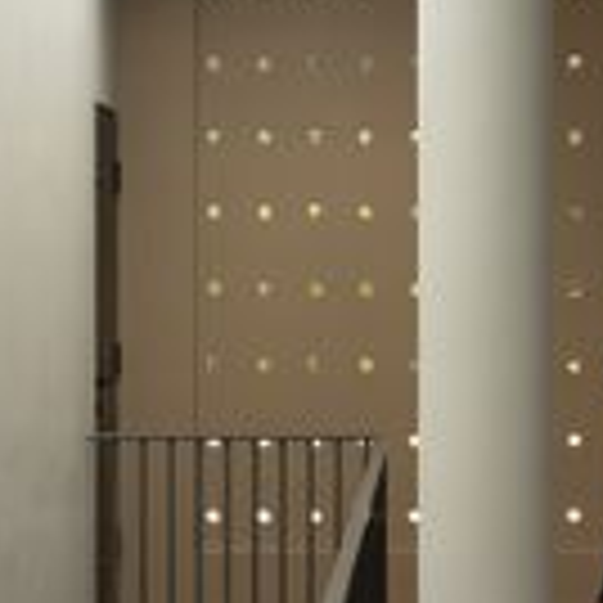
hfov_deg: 12.3
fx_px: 2799
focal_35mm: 142
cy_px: 297
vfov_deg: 12.3
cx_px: 443
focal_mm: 52
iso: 100
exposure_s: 1/30
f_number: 9
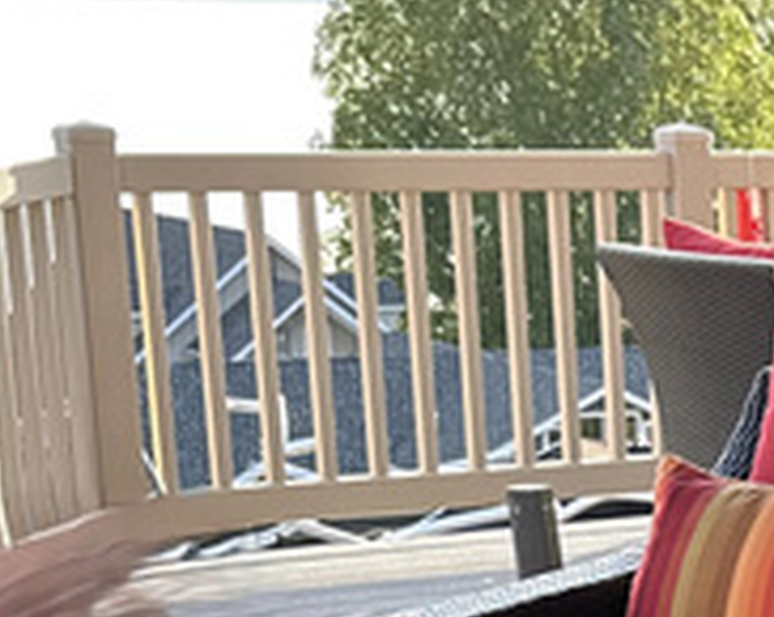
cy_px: 872
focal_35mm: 132
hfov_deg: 13.1
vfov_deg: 11.3
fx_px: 3019
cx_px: 1437
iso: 80
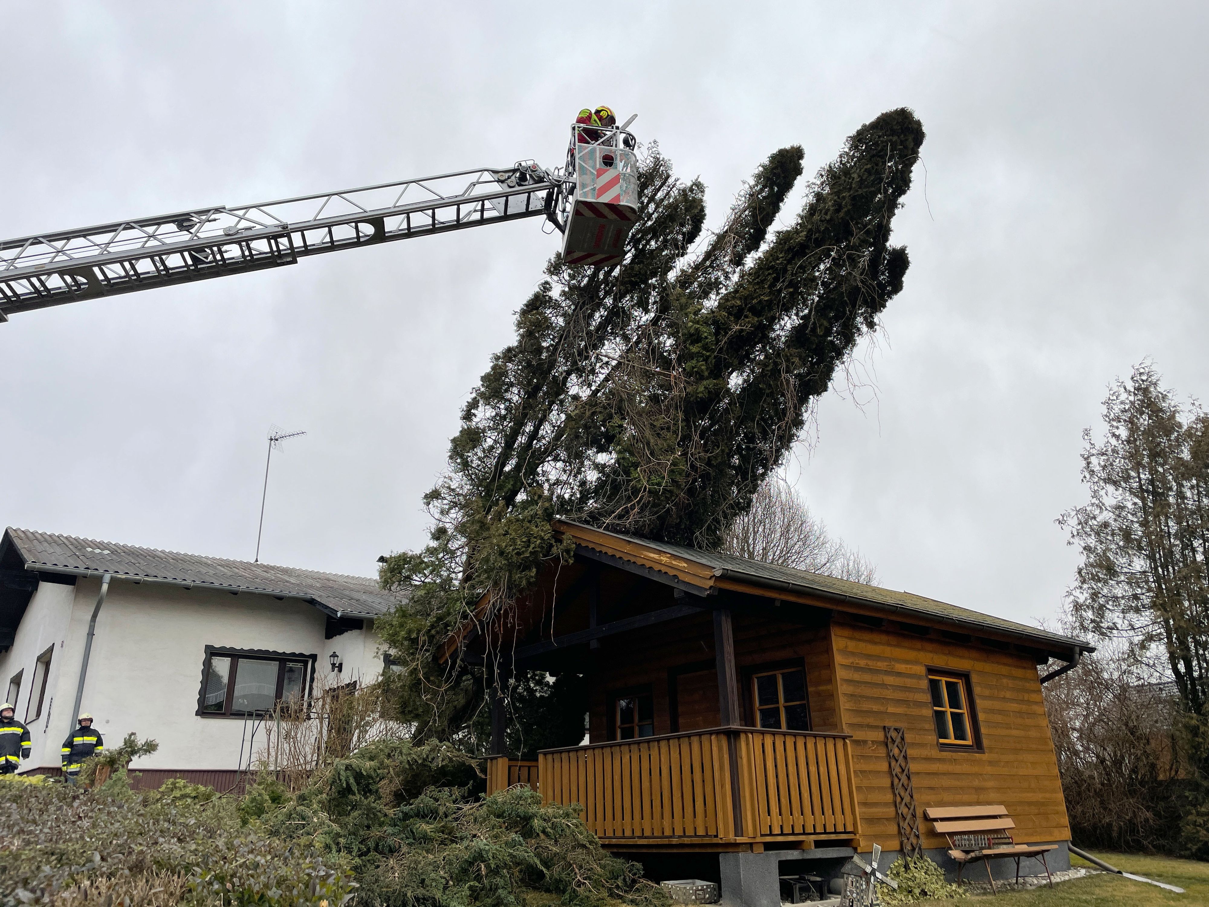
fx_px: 908
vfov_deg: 53.1
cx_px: 604
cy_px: 454
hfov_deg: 67.3
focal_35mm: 26
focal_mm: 4.2
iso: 32
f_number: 1.6
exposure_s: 1/319
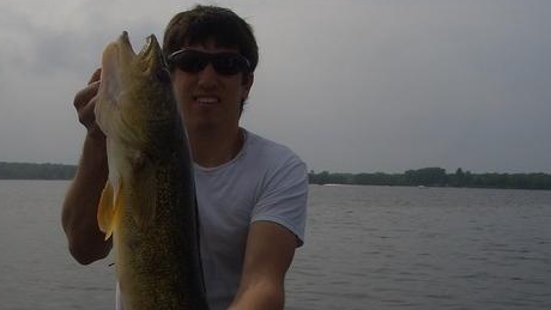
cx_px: 180
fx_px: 775
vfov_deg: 22.3
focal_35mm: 53
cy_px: 254
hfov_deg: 38.7
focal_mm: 5.8
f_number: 4.3
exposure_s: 1/1250
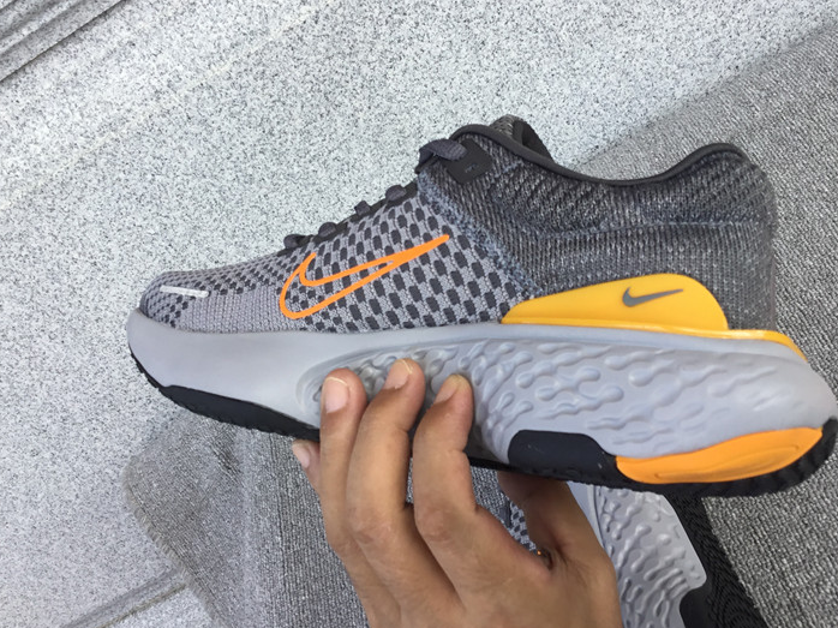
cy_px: 252
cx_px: 436
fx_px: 968
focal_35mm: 40
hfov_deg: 46.8
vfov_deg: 35.8
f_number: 2.4
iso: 25
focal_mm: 3.3
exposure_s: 1/127
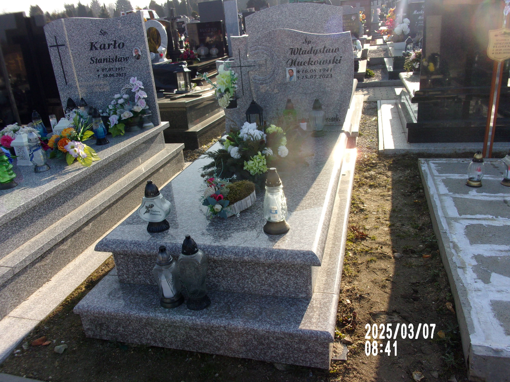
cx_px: 255
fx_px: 413
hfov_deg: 63.4
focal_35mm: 28
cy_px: 191
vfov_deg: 49.7
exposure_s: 1/45
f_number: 10.8
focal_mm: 5.1
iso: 80
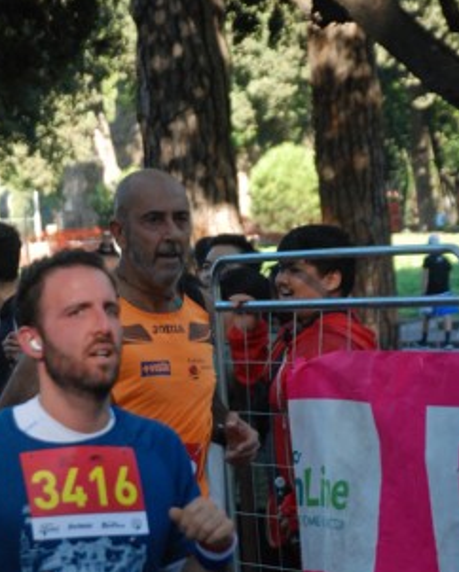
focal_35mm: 210
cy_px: 381
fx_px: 3561
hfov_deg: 7.4
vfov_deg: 9.2
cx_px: 204
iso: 1000
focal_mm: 75
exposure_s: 1/400
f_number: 5.6
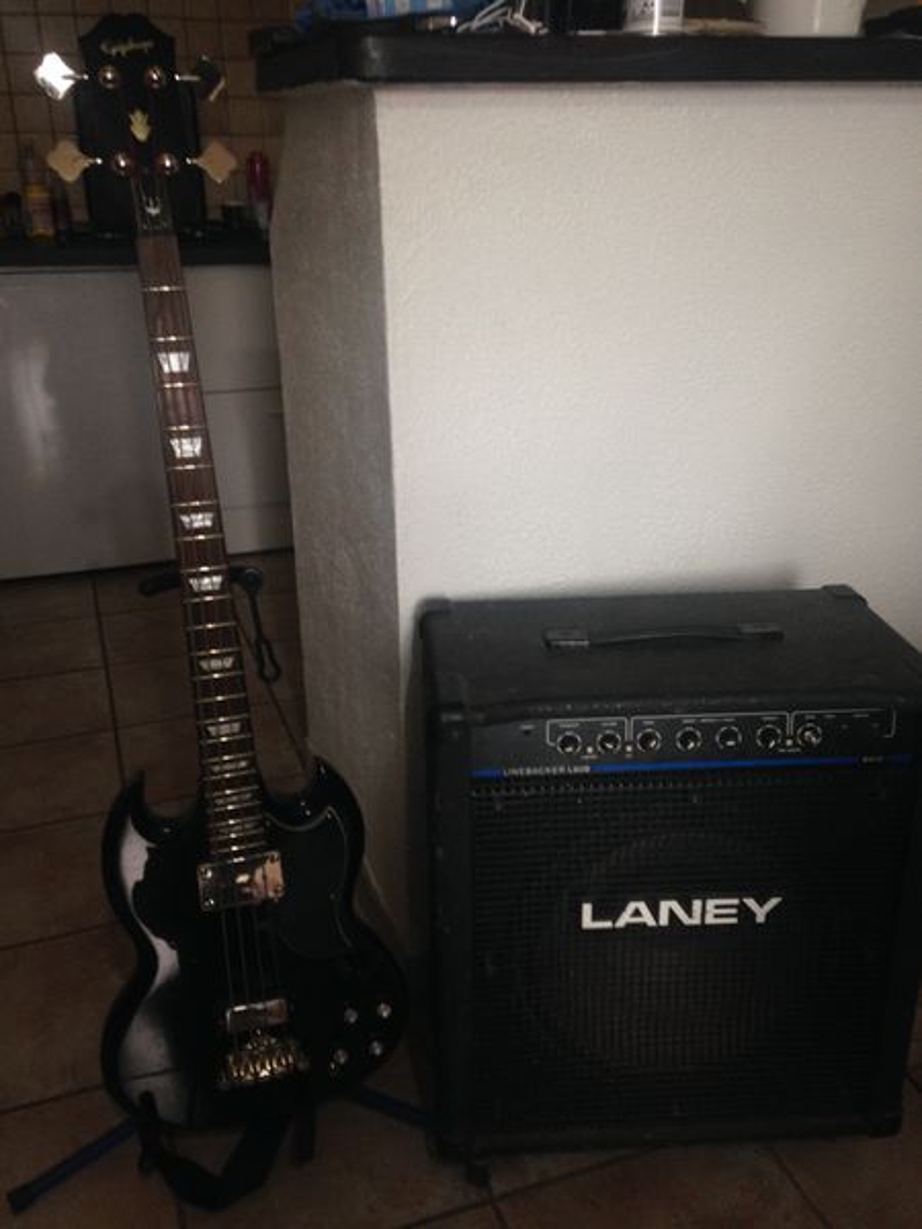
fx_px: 1172
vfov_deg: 55.4
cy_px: 614
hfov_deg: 42.9
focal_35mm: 33
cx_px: 461
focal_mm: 4.12
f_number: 2.4
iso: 125
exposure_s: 1/20
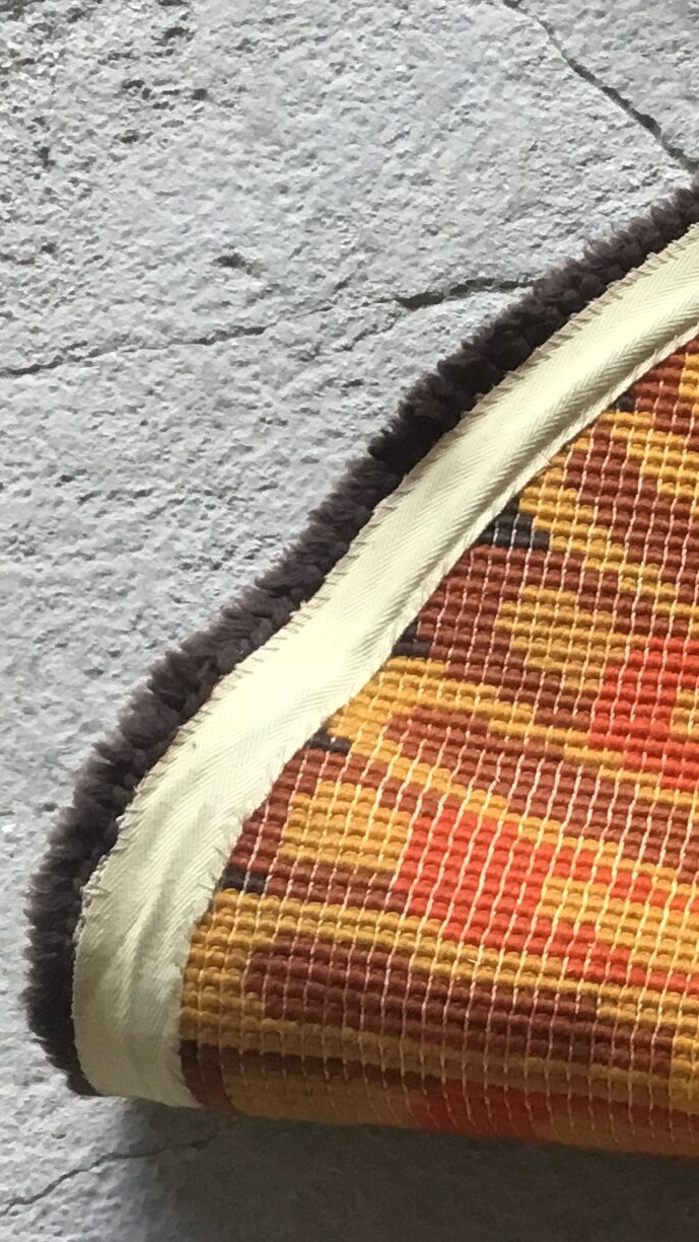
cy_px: 829
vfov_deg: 23.6
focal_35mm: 90
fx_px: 2966
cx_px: 1559
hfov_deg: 11.6
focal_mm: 3.3
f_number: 2.4
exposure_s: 1/33
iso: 32
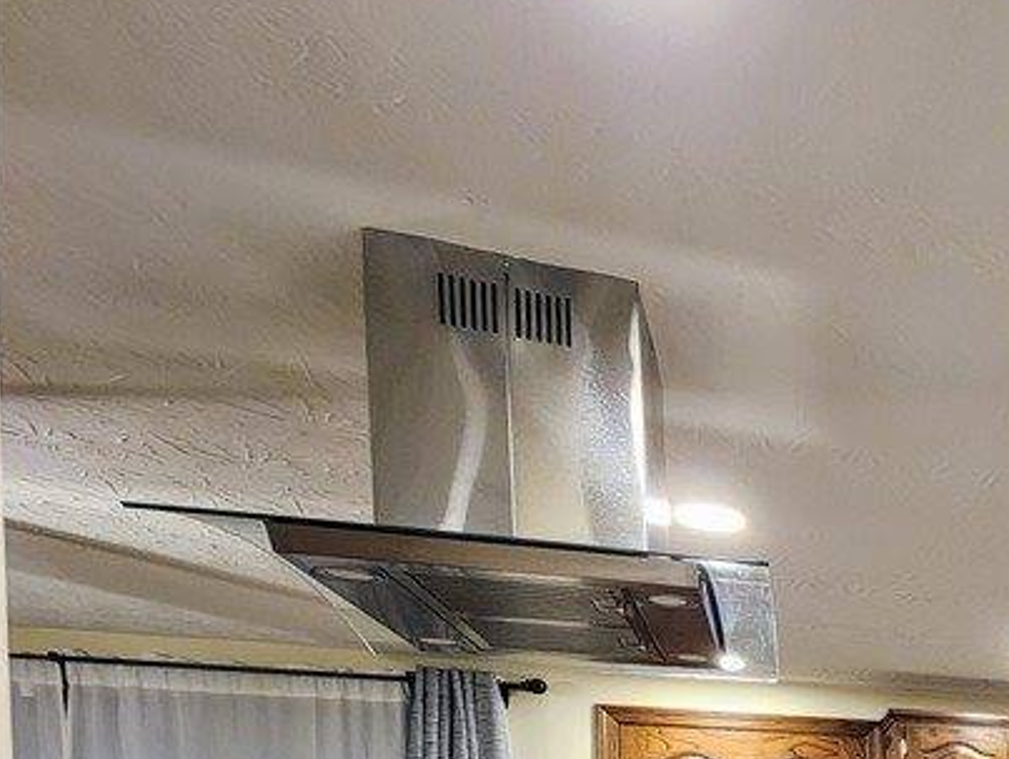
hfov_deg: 37.6
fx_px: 963
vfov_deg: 34.0
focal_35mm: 33
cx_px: 1272
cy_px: 927
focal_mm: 2.2
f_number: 2.2
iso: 320
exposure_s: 1/60
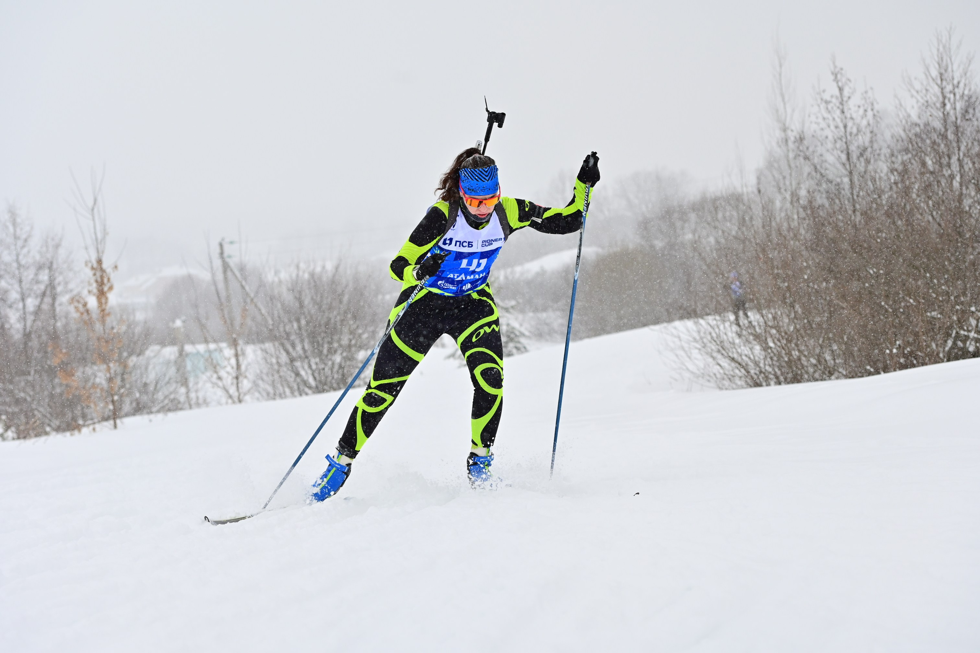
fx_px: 2341
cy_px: 326
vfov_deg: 15.9
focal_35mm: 86
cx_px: 490
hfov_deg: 23.6
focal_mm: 86
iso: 640
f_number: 5
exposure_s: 1/1600
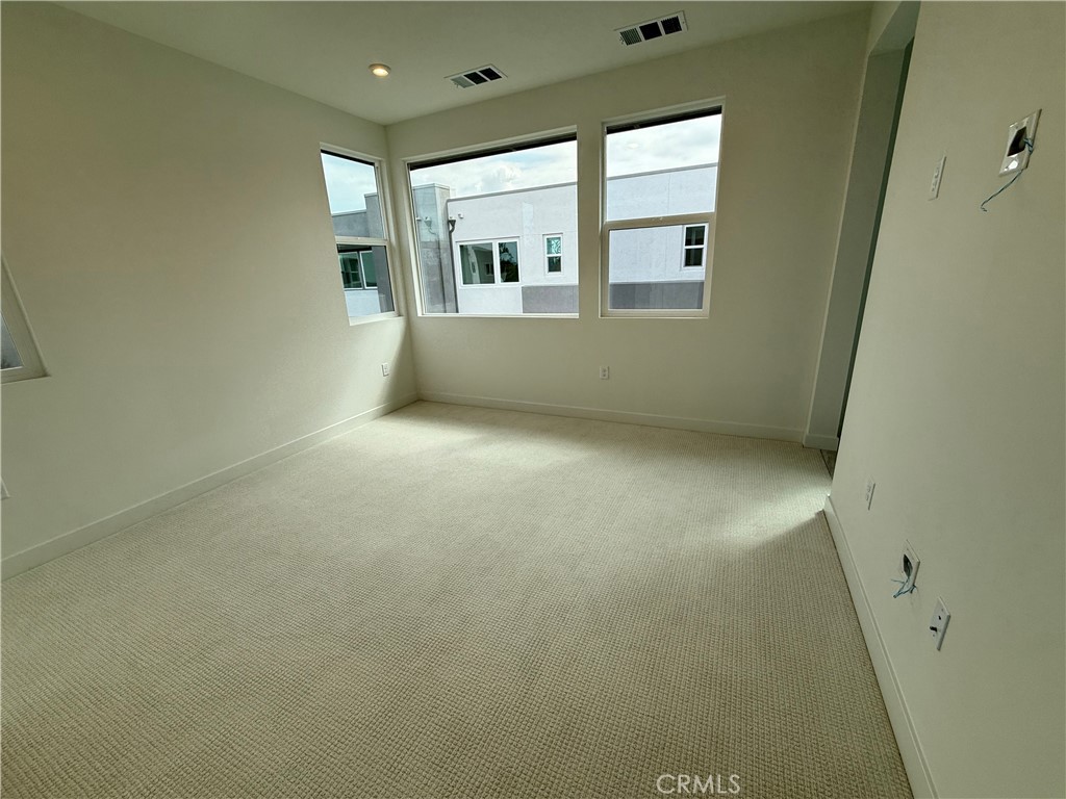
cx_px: 533
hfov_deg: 102.1
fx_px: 431
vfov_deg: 85.7
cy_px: 400
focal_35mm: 14
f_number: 2.2
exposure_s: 1/451
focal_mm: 2.22
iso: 50
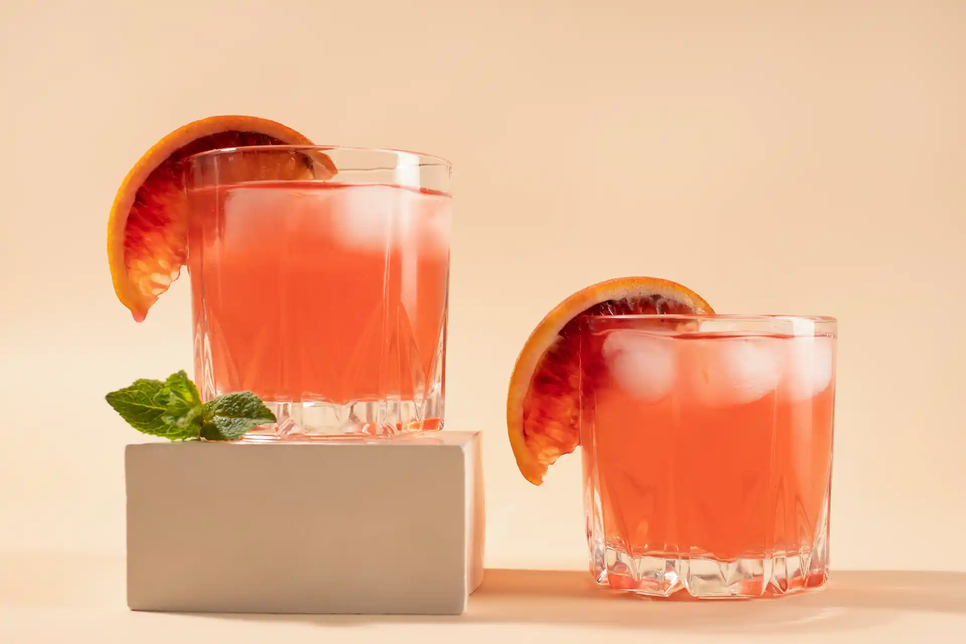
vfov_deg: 25.5
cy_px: 322
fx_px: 1422
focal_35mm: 53
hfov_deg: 37.5
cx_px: 483
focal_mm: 35
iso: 100
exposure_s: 1/160
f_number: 5.6
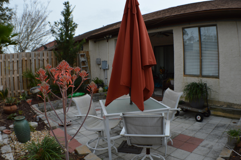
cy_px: 80
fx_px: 241
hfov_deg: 53.2
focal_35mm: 36
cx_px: 120
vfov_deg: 36.8
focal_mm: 24
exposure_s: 1/160
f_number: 6.3
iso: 100
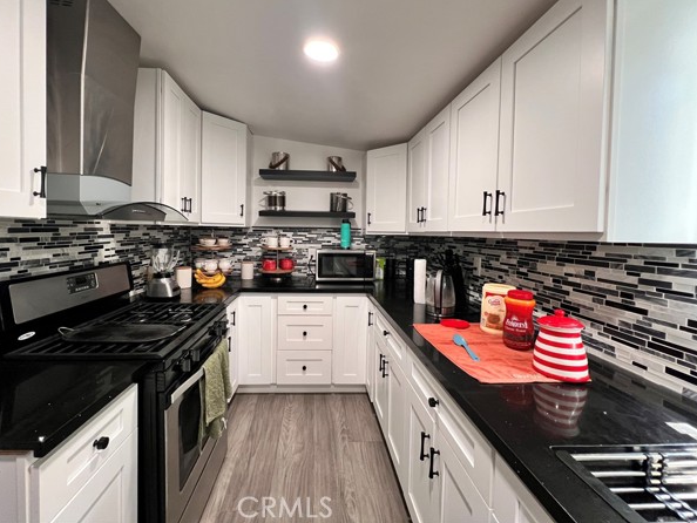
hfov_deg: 101.9
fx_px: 282
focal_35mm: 14
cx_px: 330
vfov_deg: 85.6
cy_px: 243
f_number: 1.8
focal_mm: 1.57
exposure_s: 1/60
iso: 250
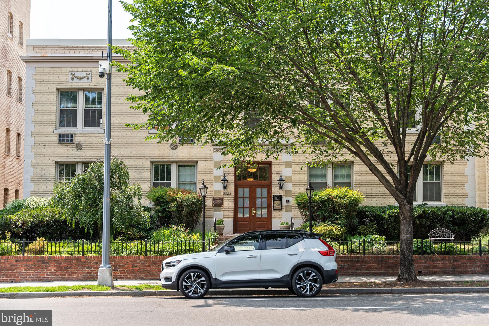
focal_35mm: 54
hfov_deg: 36.9
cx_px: 251
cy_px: 159
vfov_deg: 25.1
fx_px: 732
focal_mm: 51.9
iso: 200
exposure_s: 1/1600
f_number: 2.8
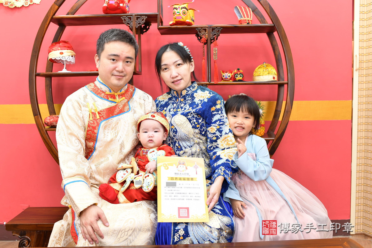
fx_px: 362
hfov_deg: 54.4
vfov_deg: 37.9
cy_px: 124
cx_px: 186
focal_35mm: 35
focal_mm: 35
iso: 800
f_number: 4.5
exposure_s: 1/200
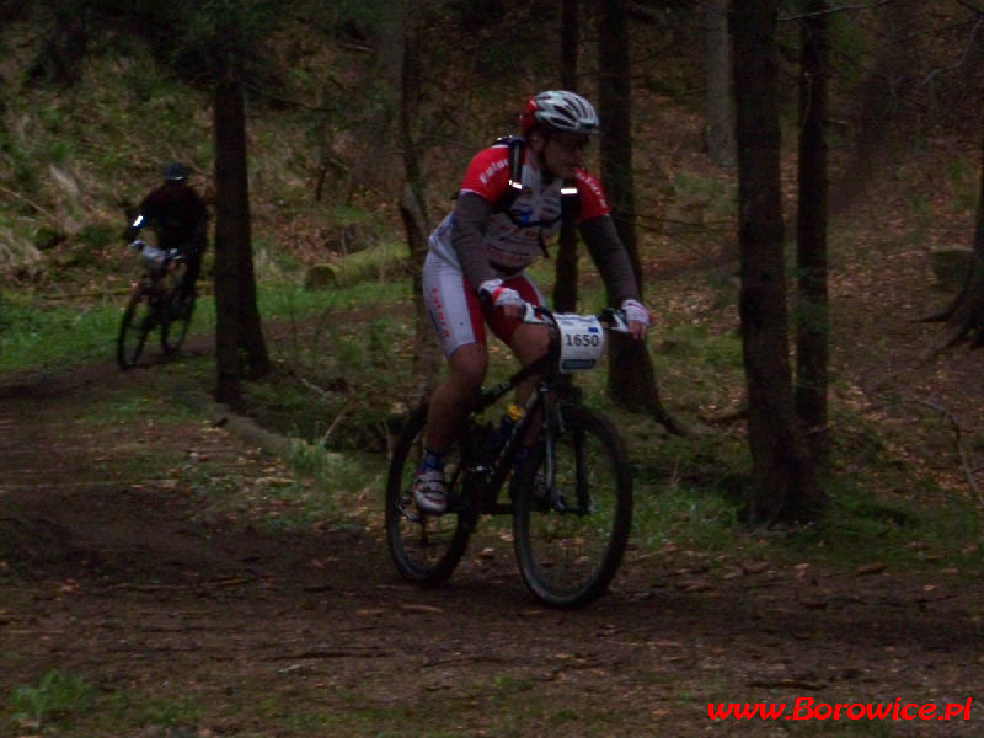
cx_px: 492
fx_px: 3326
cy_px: 369
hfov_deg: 16.8
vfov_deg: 12.7
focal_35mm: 117
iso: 400
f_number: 4.4
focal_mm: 19.2
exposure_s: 1/125
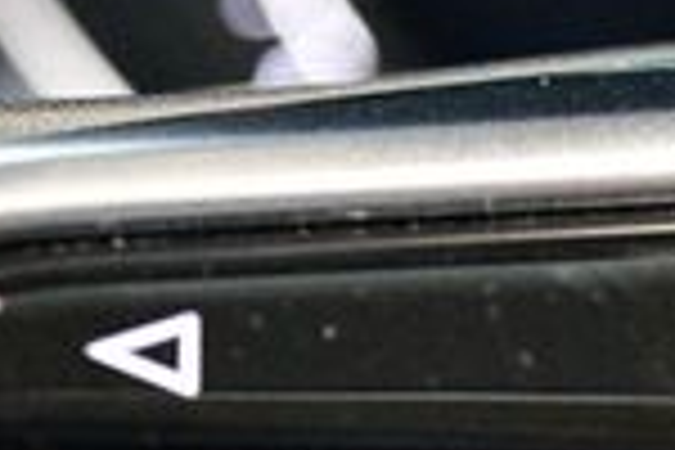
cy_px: 688
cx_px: 418
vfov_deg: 7.0
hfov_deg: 10.7
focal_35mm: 192
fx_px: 3600
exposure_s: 1/60
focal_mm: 30
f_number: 4.5
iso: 8000
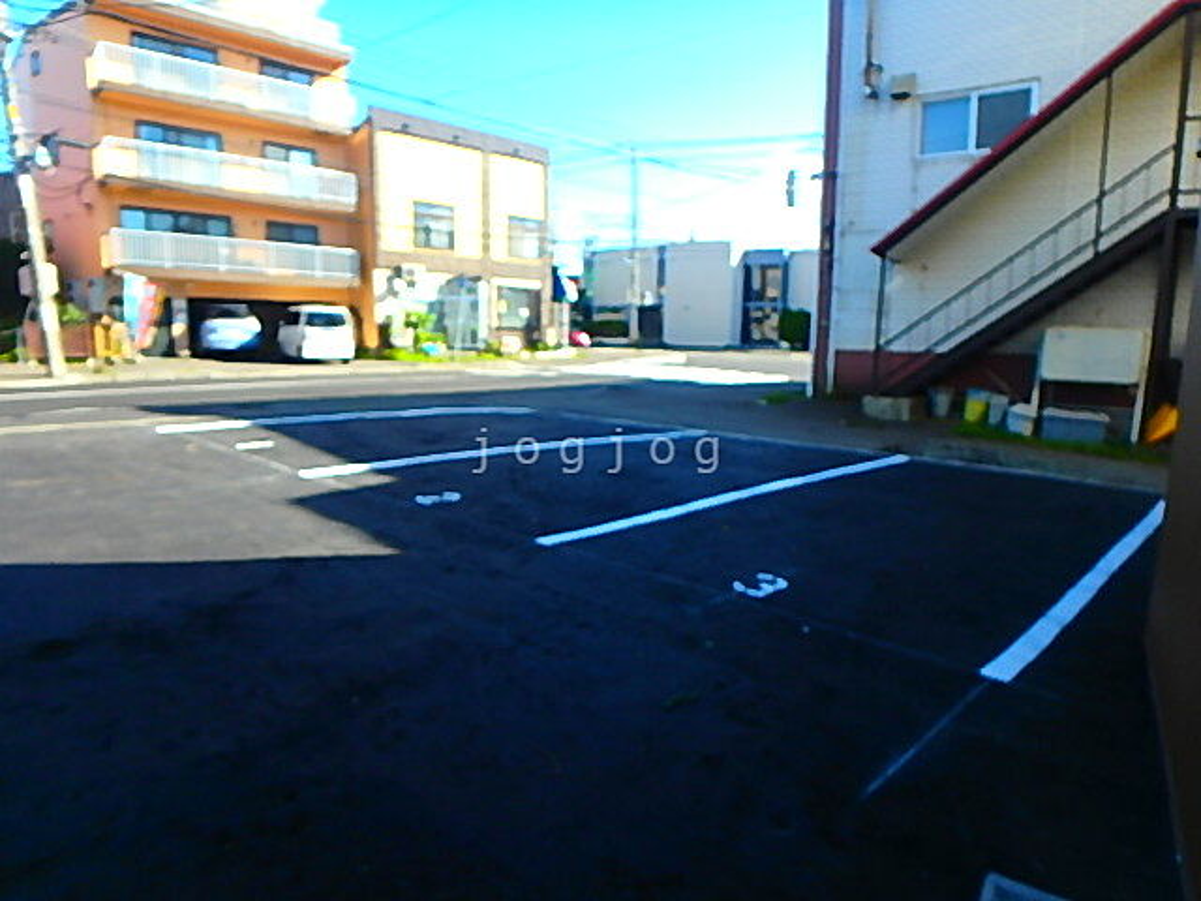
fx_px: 729
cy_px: 450
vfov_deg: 63.4
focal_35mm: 21
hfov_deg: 79.0
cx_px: 600
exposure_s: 1/320
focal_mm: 3.7
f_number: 3.5
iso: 125
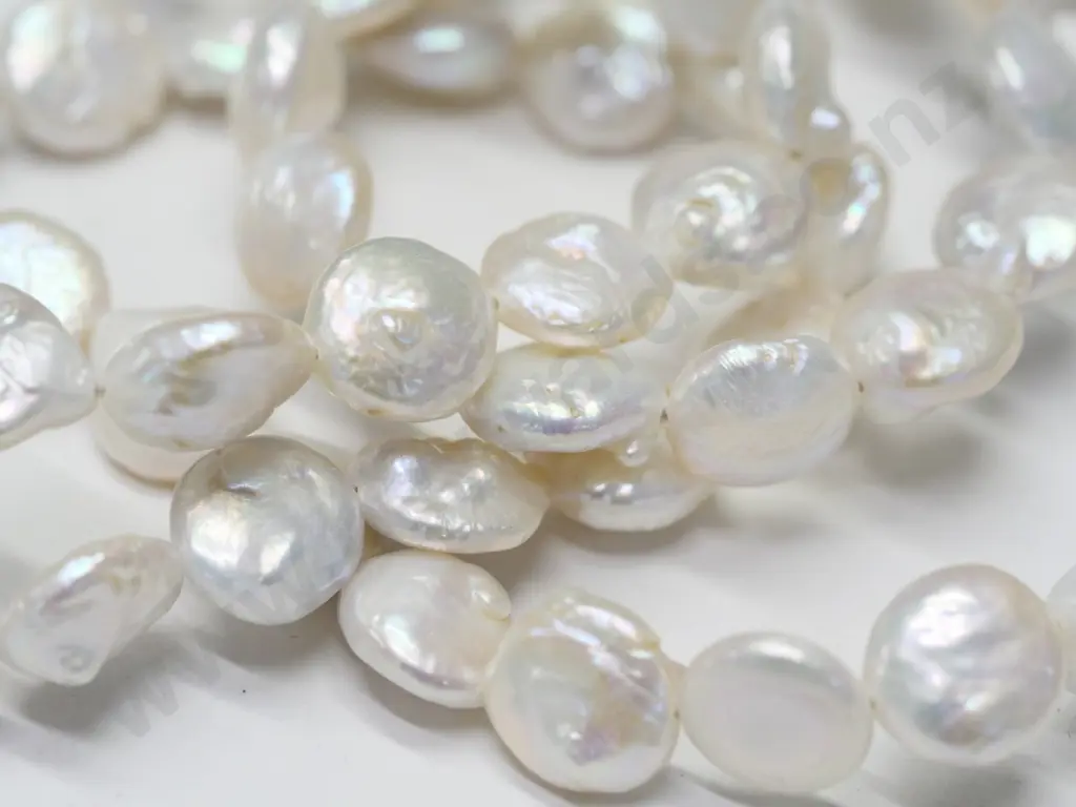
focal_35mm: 120
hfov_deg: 16.4
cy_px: 404
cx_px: 538
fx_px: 3730
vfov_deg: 12.3
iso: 1600
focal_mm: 60
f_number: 5
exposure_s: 1/125
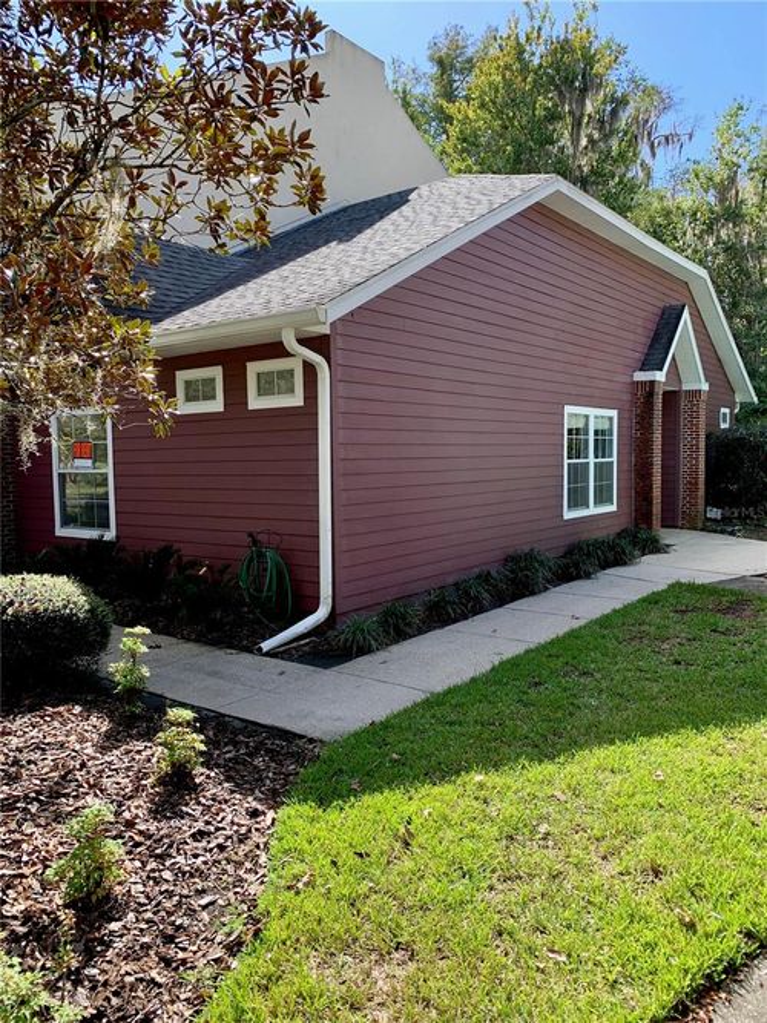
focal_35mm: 26
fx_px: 768
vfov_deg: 67.3
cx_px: 384
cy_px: 512
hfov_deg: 53.0
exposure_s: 1/394
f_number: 1.8
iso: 25
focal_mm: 4.25
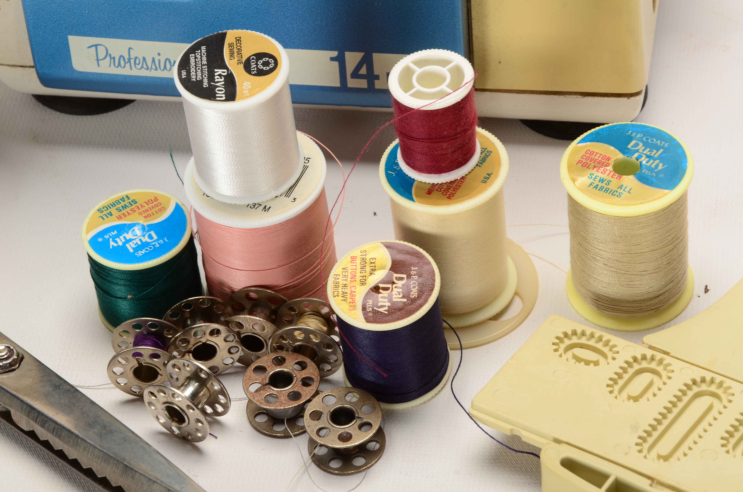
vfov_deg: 8.7
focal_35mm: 158
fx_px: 3244
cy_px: 246
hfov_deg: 13.1
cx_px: 372
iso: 200
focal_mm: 105
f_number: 16
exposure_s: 1/160
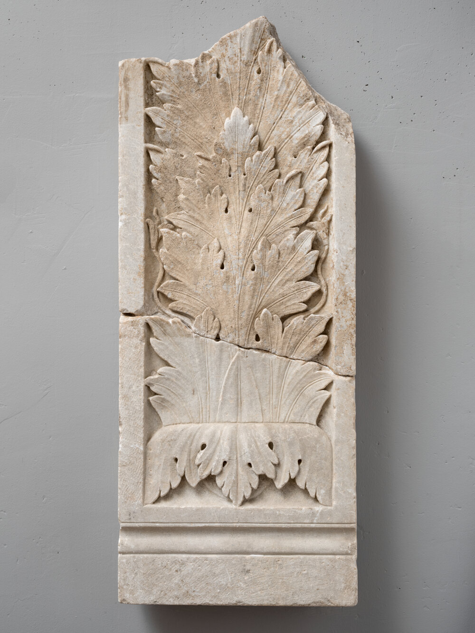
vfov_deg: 41.2
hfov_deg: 31.5
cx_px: 238
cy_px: 316
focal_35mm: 46
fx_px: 841
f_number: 16
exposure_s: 1/60
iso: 200
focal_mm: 58.6
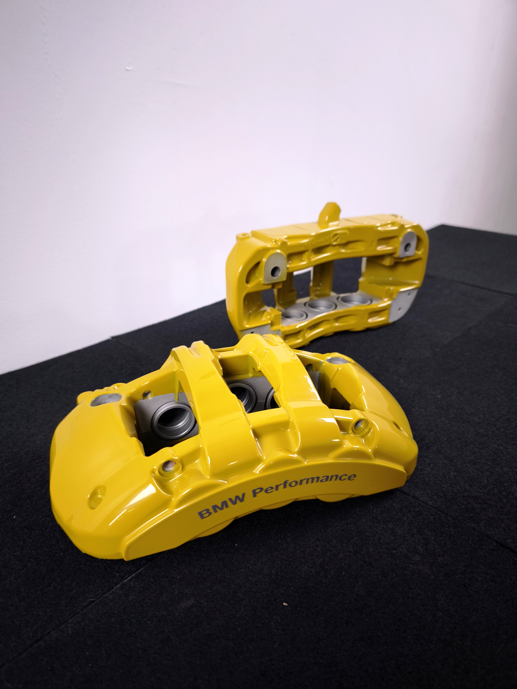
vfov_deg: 73.9
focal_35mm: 23
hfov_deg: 58.9
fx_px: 458
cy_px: 344
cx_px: 258
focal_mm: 6.57
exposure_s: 1/99.8
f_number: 1.6
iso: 400
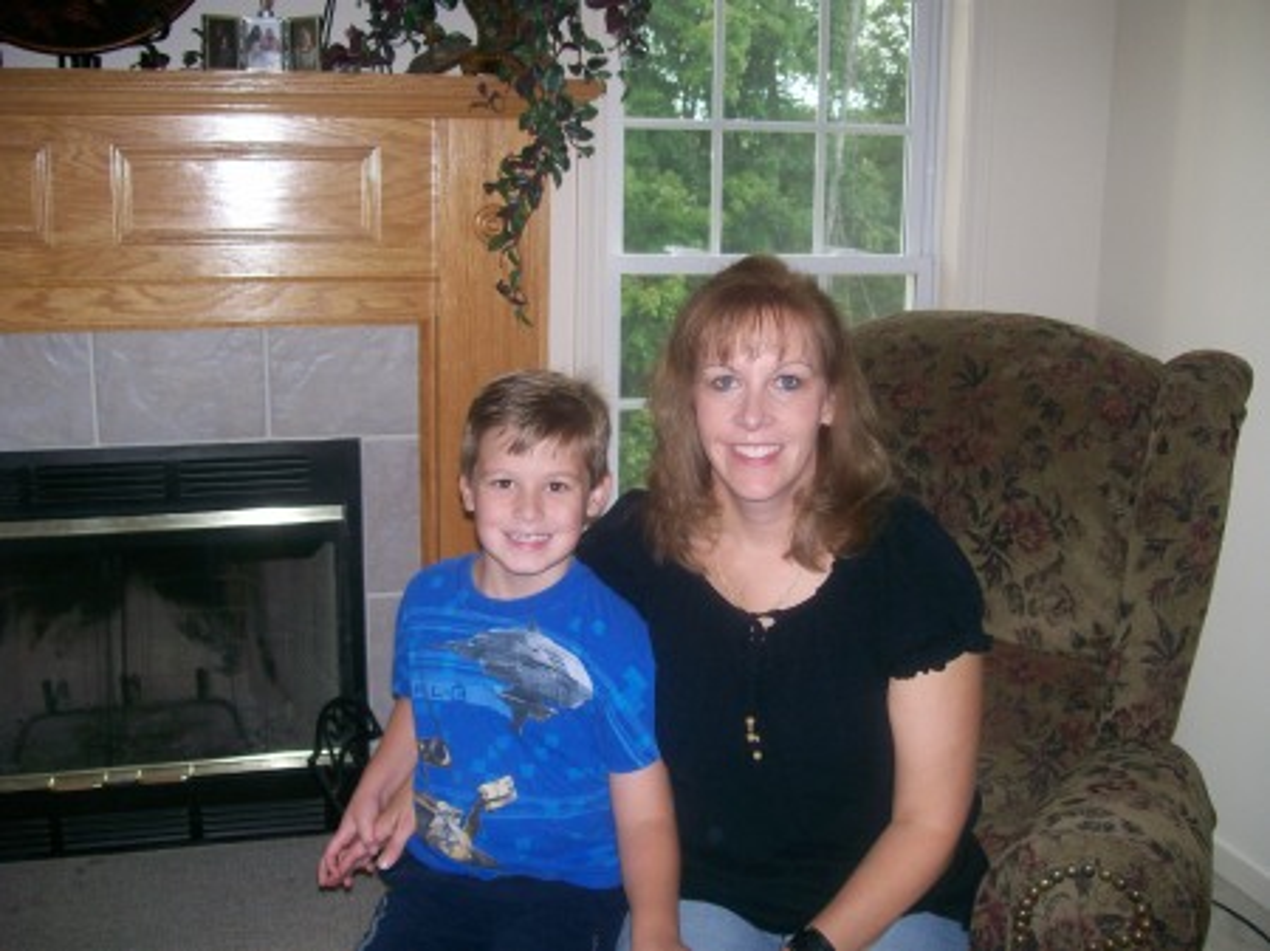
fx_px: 1320
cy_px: 476
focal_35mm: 36
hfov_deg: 51.4
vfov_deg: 39.6
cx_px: 635
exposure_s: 1/64
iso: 80
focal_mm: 6
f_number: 2.7
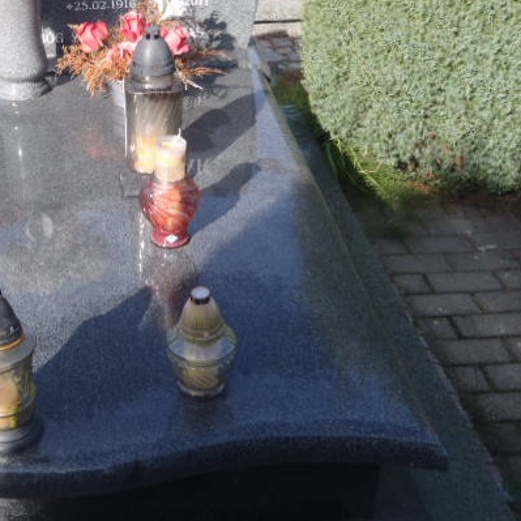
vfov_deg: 33.3
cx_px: 144
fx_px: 868
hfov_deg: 32.9
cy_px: 212
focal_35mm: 51
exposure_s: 1/160
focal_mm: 6.53
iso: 64
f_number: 5
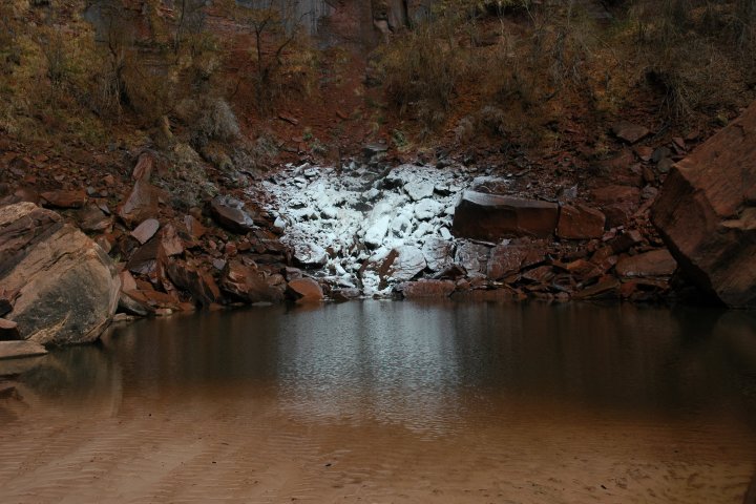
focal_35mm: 38
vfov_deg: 35.5
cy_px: 252
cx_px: 378
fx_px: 787
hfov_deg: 51.3
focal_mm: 25
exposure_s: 1/160
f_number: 6.3
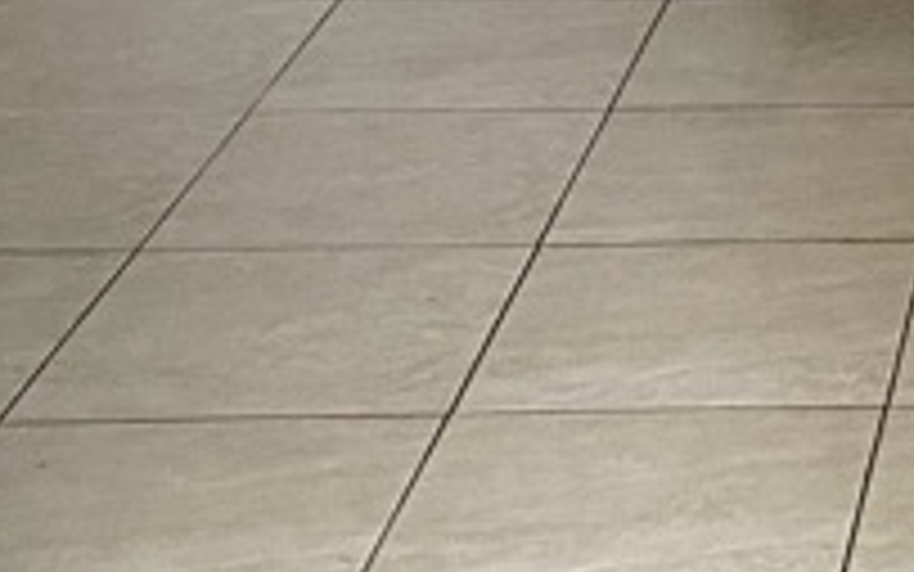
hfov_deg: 13.3
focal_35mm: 139
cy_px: -797
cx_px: 1738
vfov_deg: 8.6
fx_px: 3463
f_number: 1.8
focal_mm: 4.25
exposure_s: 1/30
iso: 640
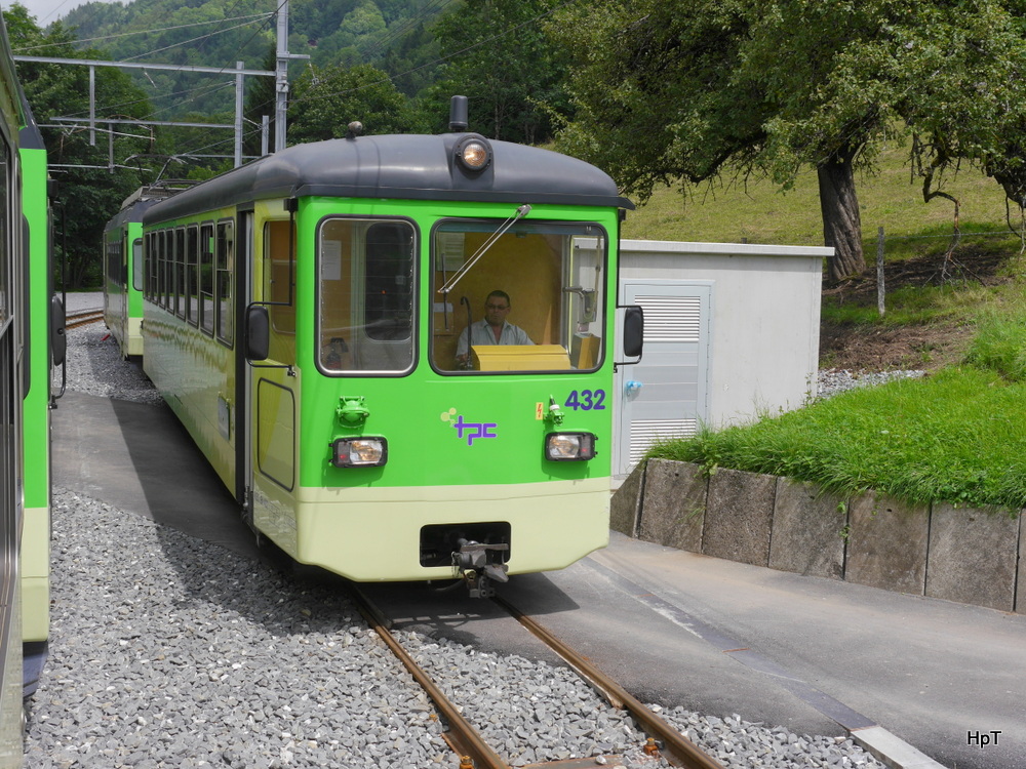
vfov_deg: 31.5
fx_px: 1363
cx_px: 513
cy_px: 384
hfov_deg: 41.2
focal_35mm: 46
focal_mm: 23
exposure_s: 1/400
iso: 160
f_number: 9
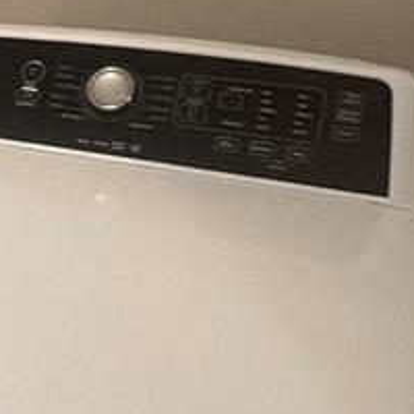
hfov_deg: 21.0
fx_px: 934
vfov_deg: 24.9
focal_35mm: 69
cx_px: -215
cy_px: 155
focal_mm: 1.57
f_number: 1.8
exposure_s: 1/60
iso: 200
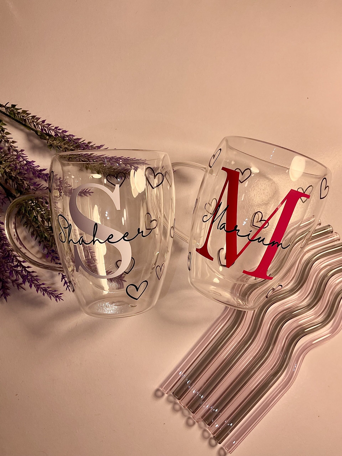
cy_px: 228
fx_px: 382
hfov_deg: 48.2
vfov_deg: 61.7
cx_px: 171
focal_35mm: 29
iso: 16
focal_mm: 3
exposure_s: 1/316
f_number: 1.8
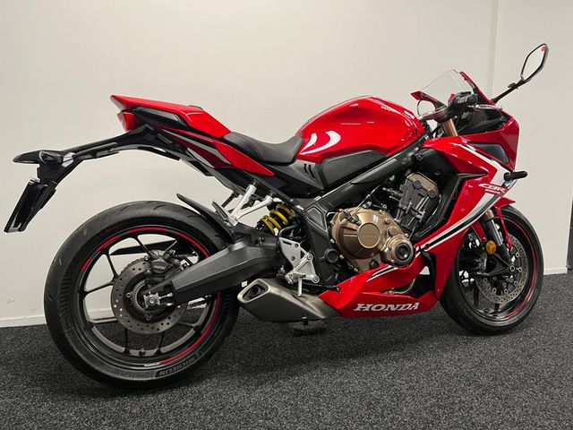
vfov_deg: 53.1
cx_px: 286
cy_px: 215
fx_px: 430
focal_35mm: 26
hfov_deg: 67.3
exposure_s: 1/50
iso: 100
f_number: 1.6
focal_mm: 5.1
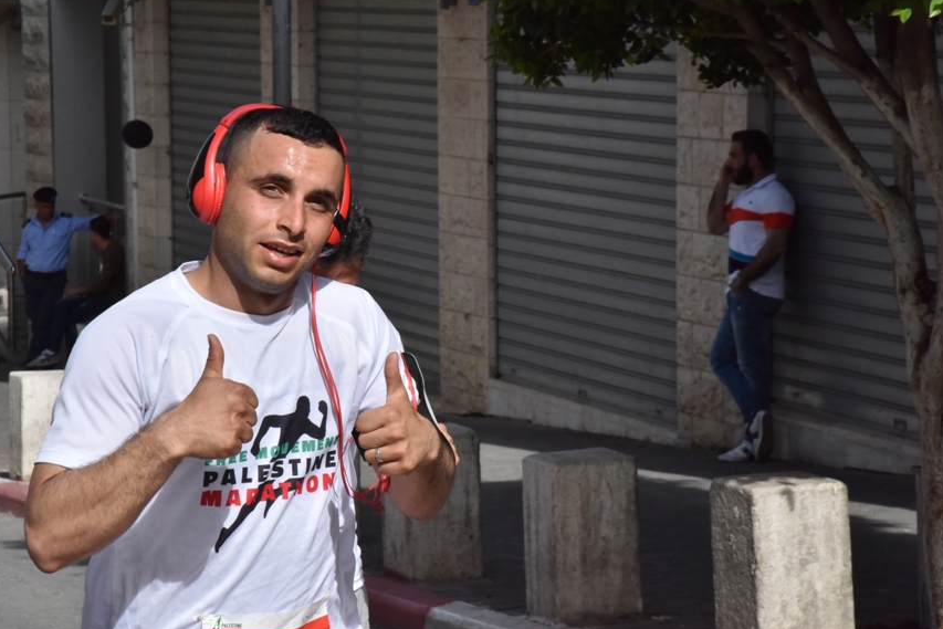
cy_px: 277
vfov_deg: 9.5
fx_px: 3772
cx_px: 419
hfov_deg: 14.2
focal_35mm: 144
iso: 2500
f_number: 20
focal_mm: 120
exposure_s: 1/1600
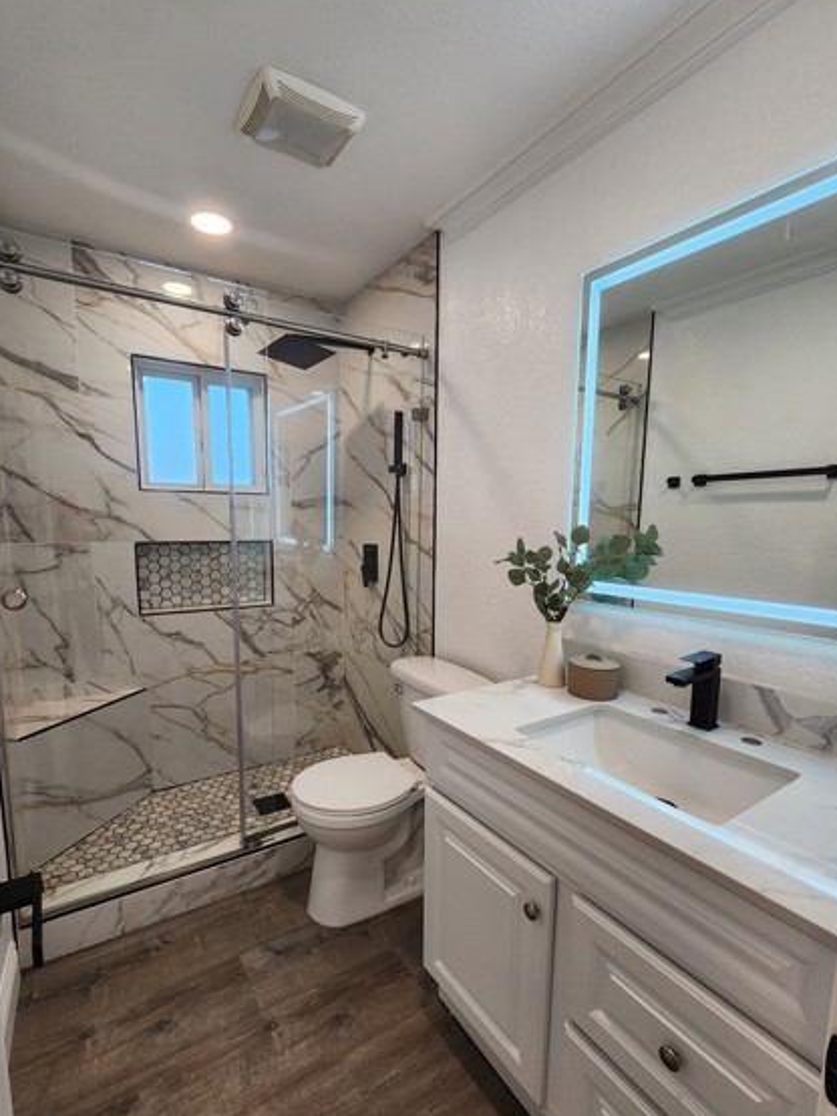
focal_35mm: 15
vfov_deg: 98.1
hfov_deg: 81.7
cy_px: 587
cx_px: 400
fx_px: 484
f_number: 2.2
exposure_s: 1/60
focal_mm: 2.2
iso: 80
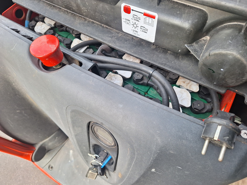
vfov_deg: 58.9
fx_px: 164
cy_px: 92
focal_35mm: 23
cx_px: 124
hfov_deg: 73.9
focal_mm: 5.54
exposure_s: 1/278
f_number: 1.8
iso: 40
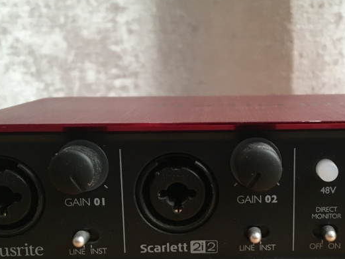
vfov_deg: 25.4
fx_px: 568
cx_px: 246
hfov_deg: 33.3
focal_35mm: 57
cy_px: 187
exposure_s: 1/33
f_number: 2.2
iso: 64
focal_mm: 4.15
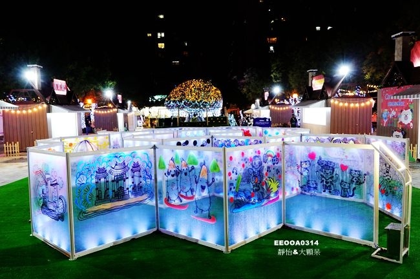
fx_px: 362
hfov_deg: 60.3
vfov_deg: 42.3
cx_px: 210
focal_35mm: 31
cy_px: 140
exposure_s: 1/20
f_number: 3.5
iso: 800
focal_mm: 11.52
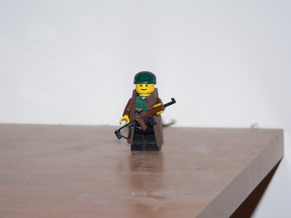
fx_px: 1068
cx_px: 146
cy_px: 109
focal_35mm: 127
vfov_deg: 11.7
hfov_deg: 15.5
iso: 100
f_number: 2.8
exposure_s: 1/60
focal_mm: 21.2
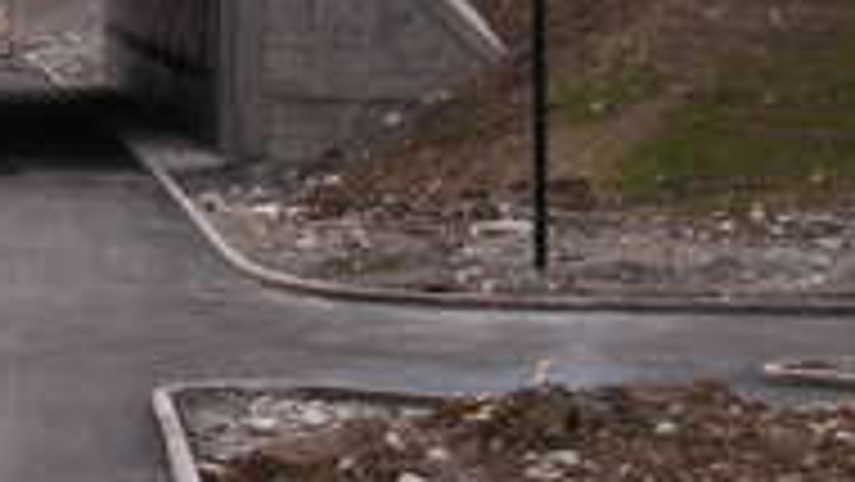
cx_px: -333
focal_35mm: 131
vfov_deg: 9.2
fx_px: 2971
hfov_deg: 15.4
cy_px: 0
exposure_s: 1/18.4
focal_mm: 6.3
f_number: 2.9
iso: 79
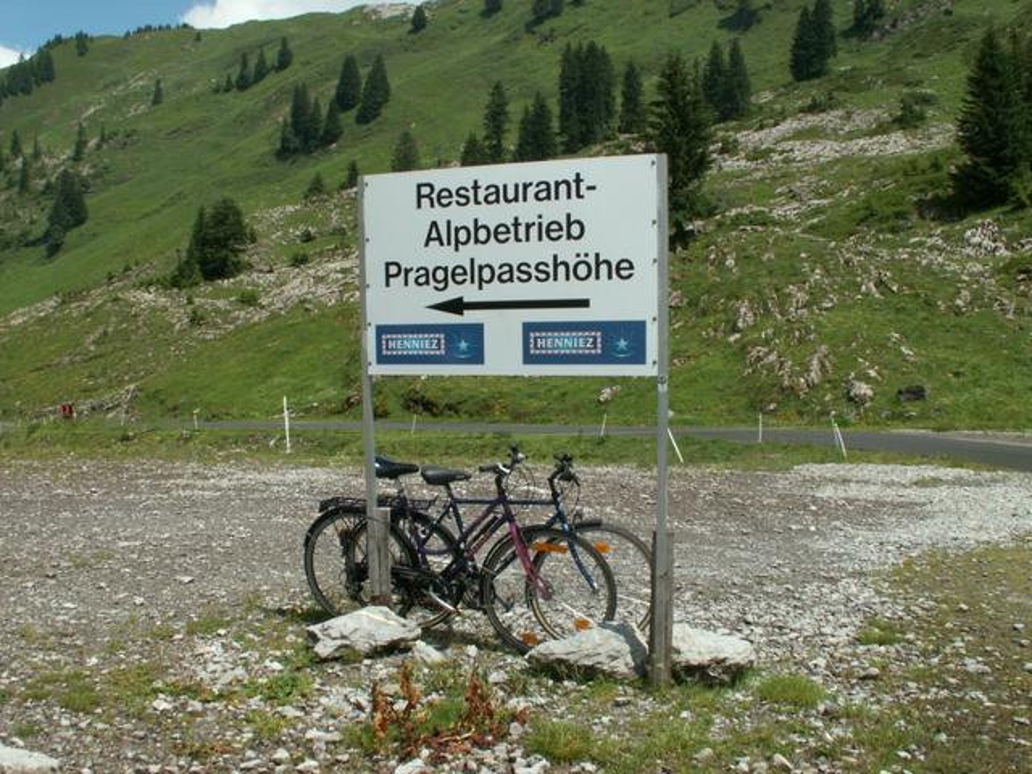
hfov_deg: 52.6
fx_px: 1043
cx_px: 516
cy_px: 387
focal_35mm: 35
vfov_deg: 40.7
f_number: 7.1
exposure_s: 1/200
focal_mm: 5.86
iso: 50
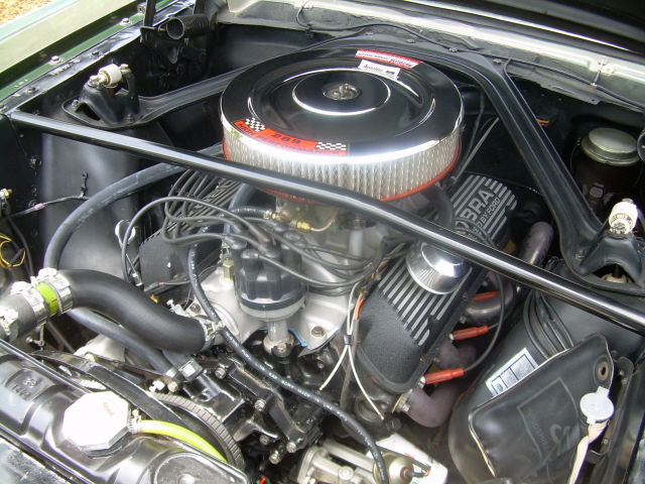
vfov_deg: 37.7
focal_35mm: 38
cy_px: 242
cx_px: 322
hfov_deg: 49.0
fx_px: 708
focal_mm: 6.3
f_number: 2.8
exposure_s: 1/115
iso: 50
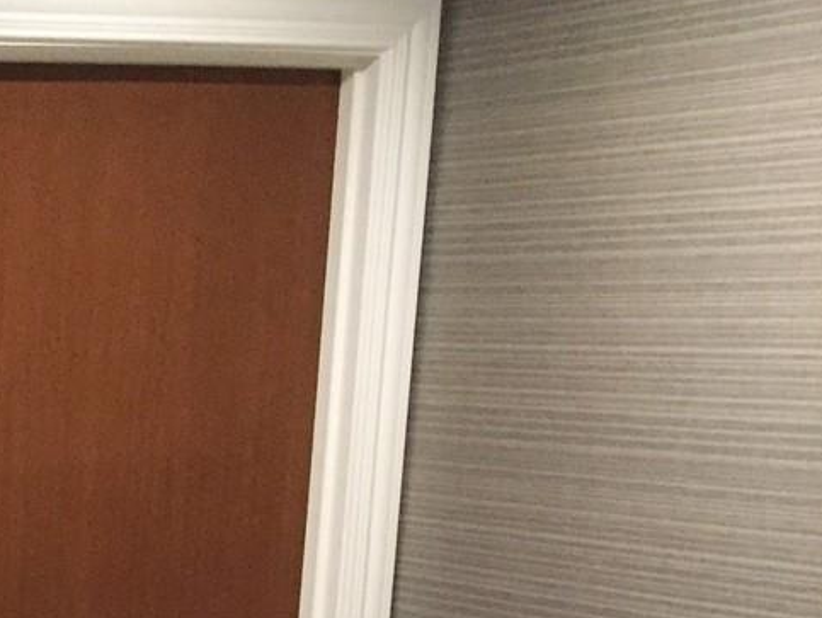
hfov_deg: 17.6
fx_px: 2281
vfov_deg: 14.6
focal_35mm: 96
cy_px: 868
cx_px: -528
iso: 250
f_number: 2.2
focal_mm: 4.15
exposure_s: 1/30
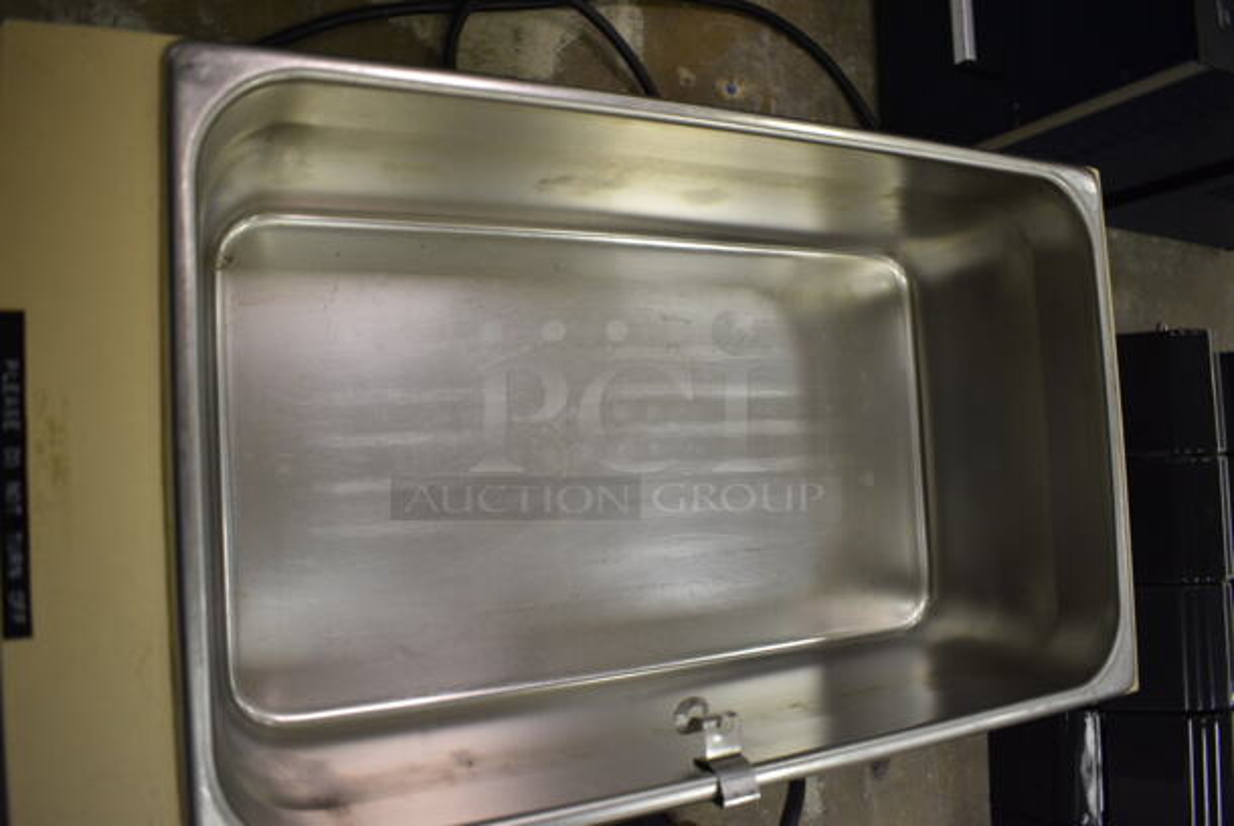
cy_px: 413
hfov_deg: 67.3
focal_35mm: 27
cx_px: 617
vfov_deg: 48.0
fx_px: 926
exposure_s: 1/125
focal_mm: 18
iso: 800
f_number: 3.5
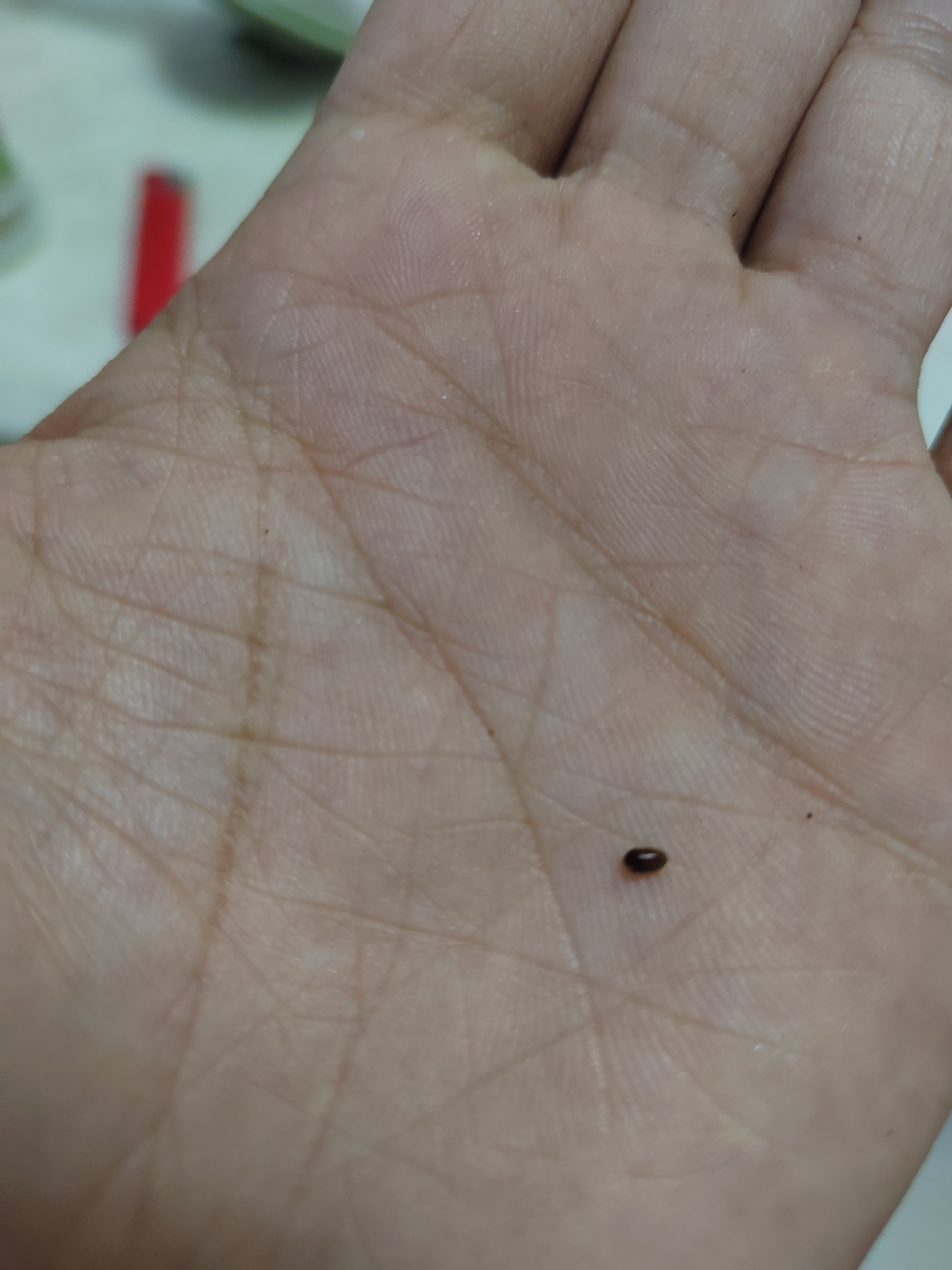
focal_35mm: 23
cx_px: 476
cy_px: 635
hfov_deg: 58.9
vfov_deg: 73.9
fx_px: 843
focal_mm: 5.52
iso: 2856
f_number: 1.9
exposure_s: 1/60
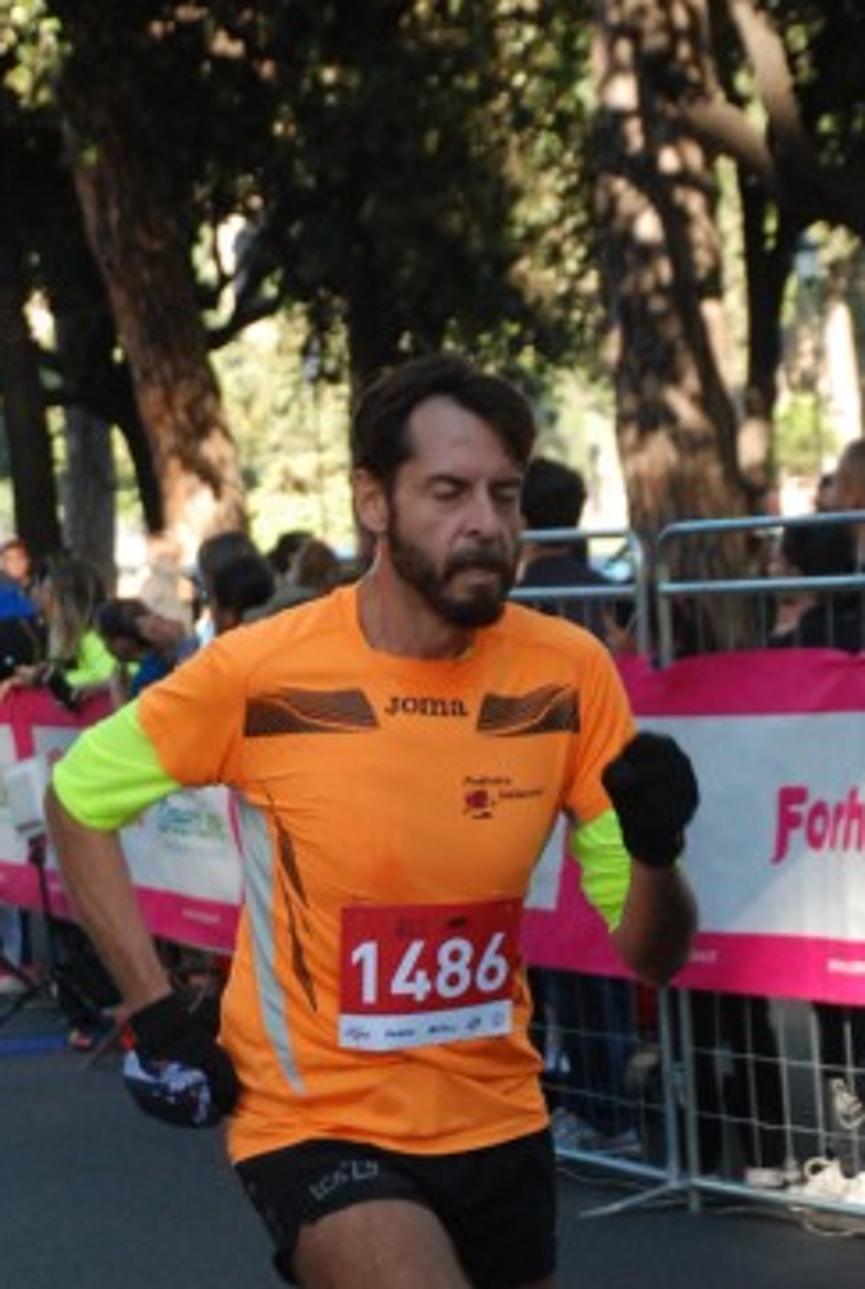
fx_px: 5524
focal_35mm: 154
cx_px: 500
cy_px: 919
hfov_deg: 9.0
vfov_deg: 13.3
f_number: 5.3
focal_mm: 62
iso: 1000
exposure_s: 1/400
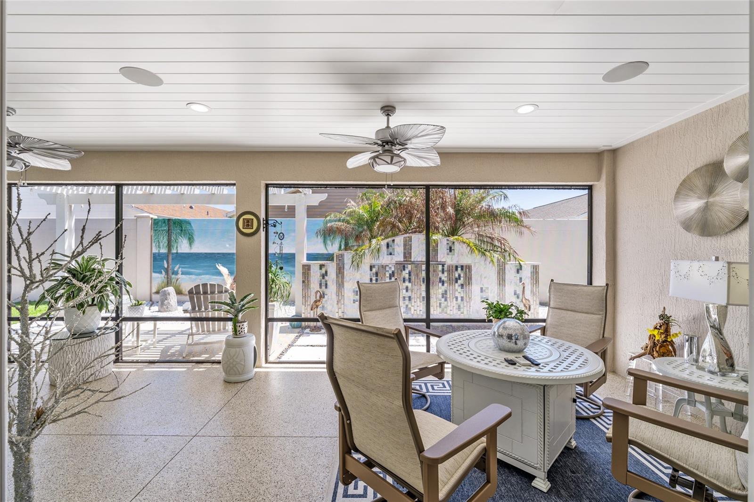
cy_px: 251
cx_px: 377
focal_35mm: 15
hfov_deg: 100.4
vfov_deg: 77.3
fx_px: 314
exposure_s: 1/10
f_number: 8
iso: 100
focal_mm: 15
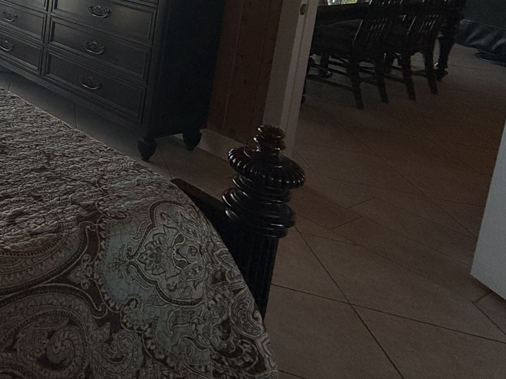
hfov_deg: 35.4
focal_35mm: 37
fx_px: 541
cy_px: -39
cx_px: -143
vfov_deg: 33.6
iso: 64
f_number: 2.2
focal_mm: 2.22
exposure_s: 1/390
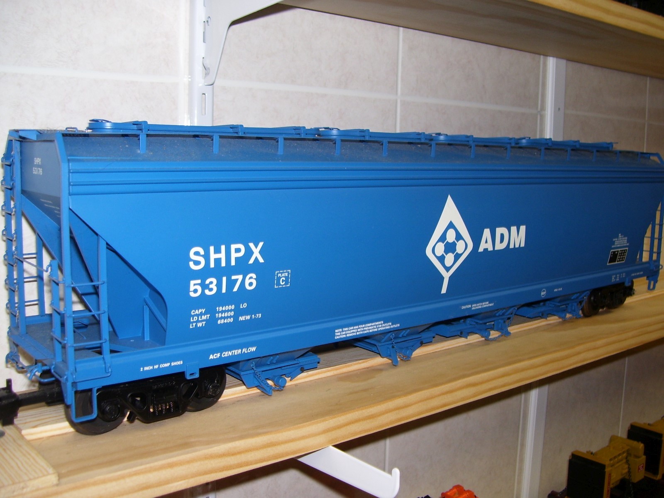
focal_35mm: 37
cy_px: 249
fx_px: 710
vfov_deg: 38.7
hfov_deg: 50.1
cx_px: 332
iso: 80
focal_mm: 6
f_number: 2.7
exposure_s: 1/60
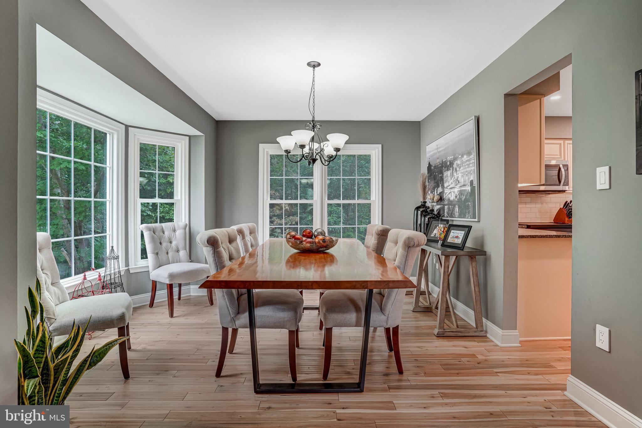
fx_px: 339
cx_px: 321
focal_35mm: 19
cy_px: 214
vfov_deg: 64.6
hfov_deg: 86.9
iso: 1250
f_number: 8
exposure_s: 1/8
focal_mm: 19
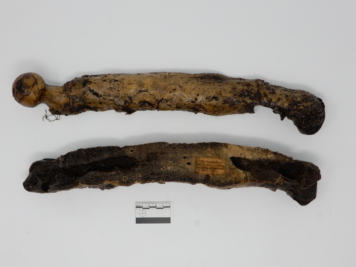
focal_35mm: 42
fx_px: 432
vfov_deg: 34.3
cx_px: 178
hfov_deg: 44.8
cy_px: 134
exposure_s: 1/40
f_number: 6.3
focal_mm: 7.5
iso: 110
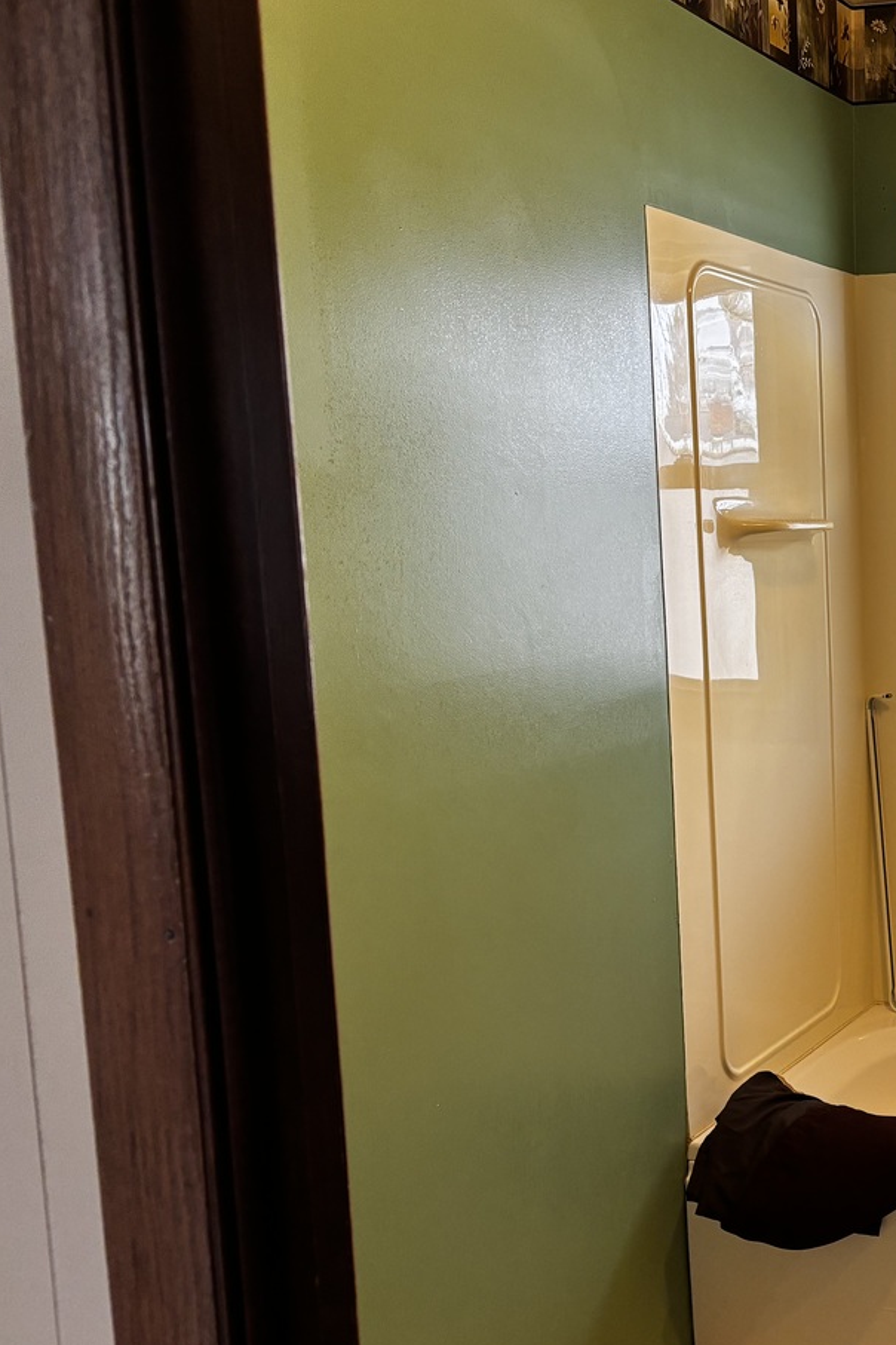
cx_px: 1055
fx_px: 1605
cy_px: 766
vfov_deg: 45.3
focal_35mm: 43
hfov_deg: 27.7
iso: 100
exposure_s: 1/60
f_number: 1.6
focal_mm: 5.96
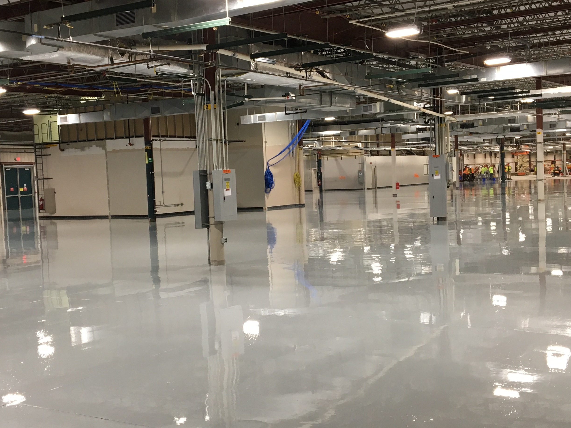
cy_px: 231
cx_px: 262
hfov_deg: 39.6
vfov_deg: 30.3
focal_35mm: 48
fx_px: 792
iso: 50
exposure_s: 1/30
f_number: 2.2
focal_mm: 4.15
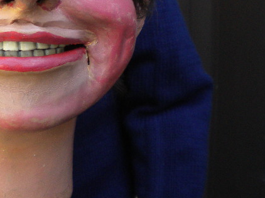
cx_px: -45
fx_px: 650
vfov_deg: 16.8
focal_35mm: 85
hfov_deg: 21.5
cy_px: -24
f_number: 3.1
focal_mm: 6.3
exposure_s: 1/59.8
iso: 169
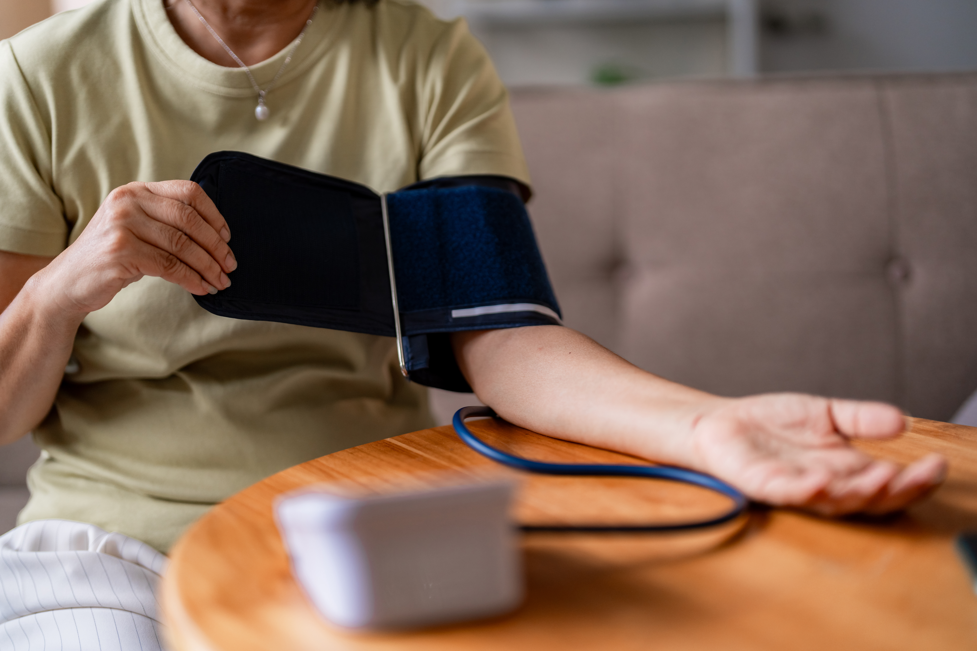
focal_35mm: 50
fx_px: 1357
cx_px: 488
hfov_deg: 39.6
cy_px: 326
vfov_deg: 27.0
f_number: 1.2
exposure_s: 1/1000
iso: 500
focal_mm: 50
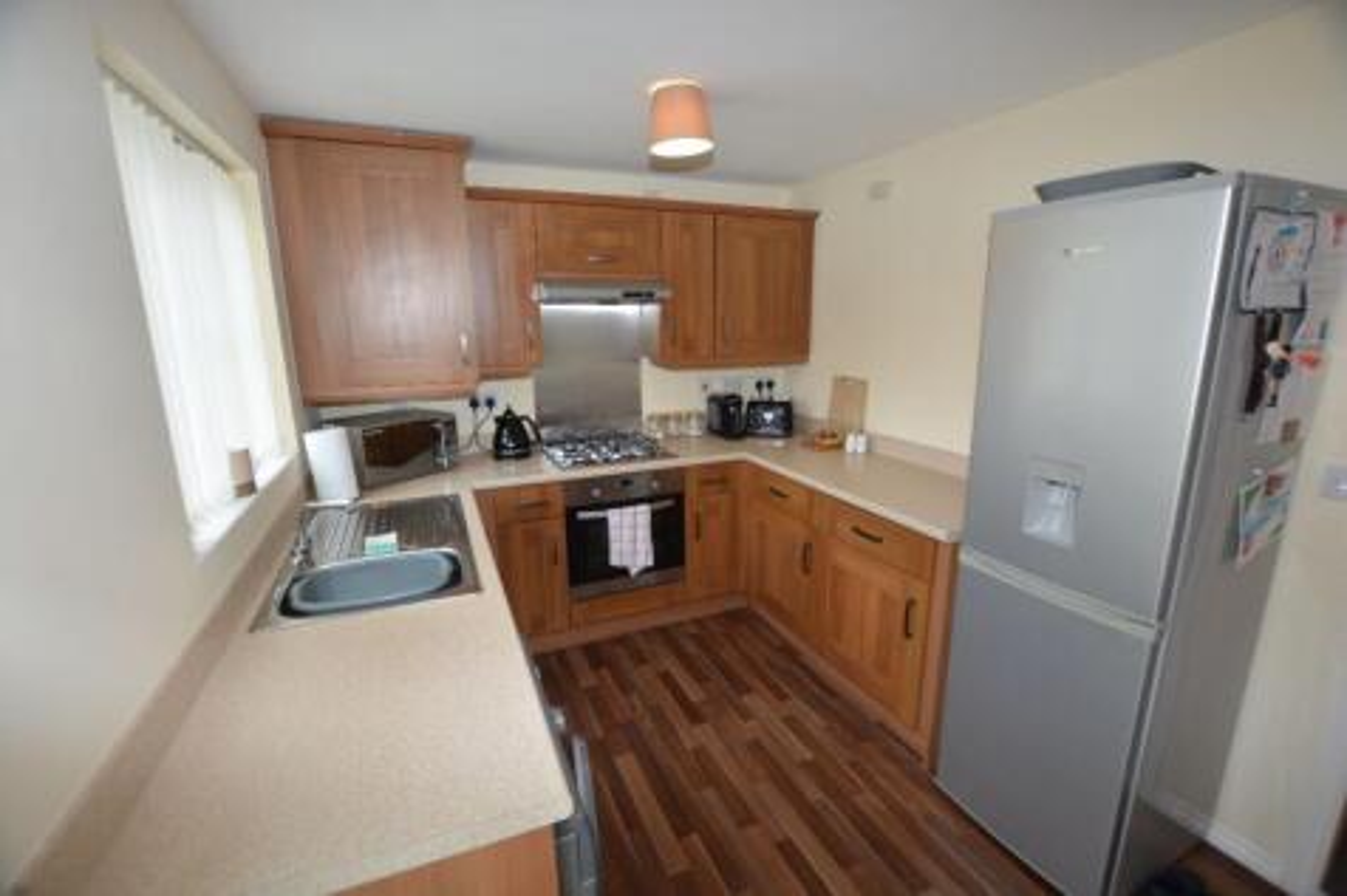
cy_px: 448
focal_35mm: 15
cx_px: 674
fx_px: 561
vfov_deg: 77.3
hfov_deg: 100.4
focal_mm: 10
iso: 250
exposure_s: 1/60
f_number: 4
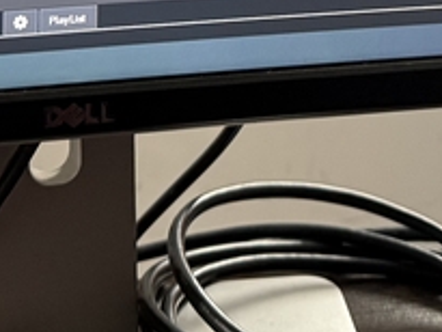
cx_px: 237
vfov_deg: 11.1
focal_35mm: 117
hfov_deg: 16.8
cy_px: -392
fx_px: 1495
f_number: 1.78
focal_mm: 6.76
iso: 400
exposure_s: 1/60
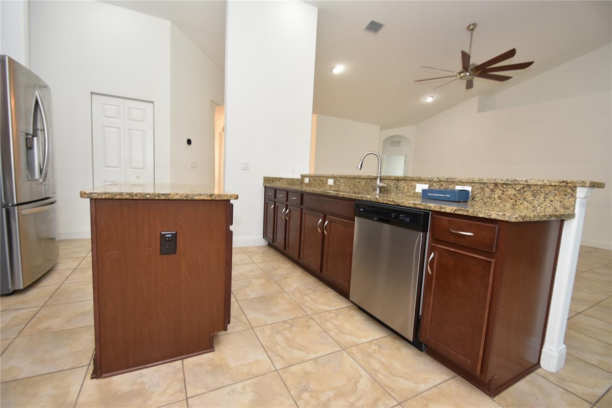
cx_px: 306
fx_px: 255
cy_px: 204
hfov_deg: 100.4
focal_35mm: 15
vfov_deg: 77.3
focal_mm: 10
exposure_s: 1/60
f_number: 4
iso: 280
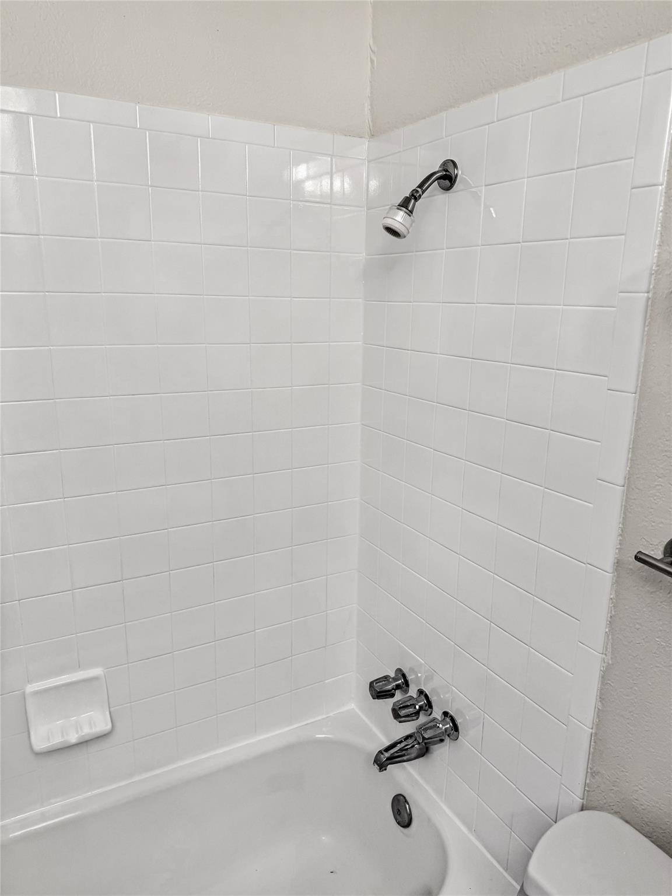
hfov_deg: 56.8
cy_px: 448
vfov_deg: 71.6
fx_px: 621
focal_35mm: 24
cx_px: 336
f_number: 1.8
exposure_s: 1/120
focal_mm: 6.76
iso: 100
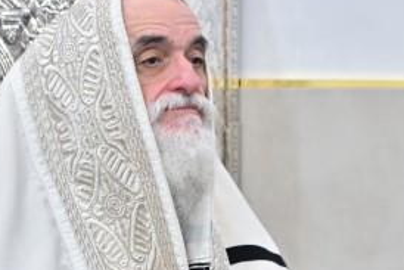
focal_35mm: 448
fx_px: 5030
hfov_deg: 4.6
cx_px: 237
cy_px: 228
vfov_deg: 3.1
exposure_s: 1/160
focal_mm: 120
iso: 500
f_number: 4.5
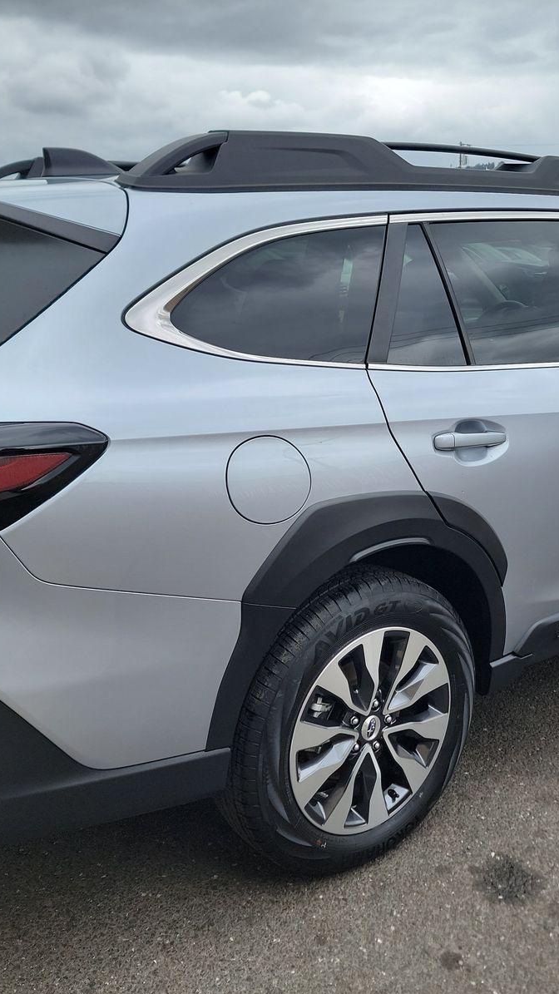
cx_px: 322
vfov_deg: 56.6
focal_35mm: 35
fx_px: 922
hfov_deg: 33.7
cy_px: 498
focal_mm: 6.7
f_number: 1.8
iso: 50
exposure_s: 1/400
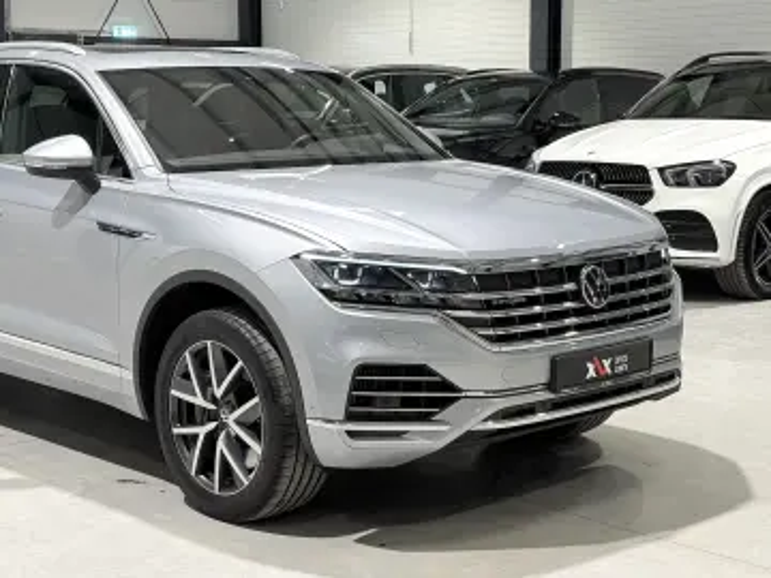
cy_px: 289
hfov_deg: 39.7
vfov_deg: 30.3
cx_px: 386
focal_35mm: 48
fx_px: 1069
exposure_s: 1/54
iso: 100
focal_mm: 6.76
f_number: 1.78
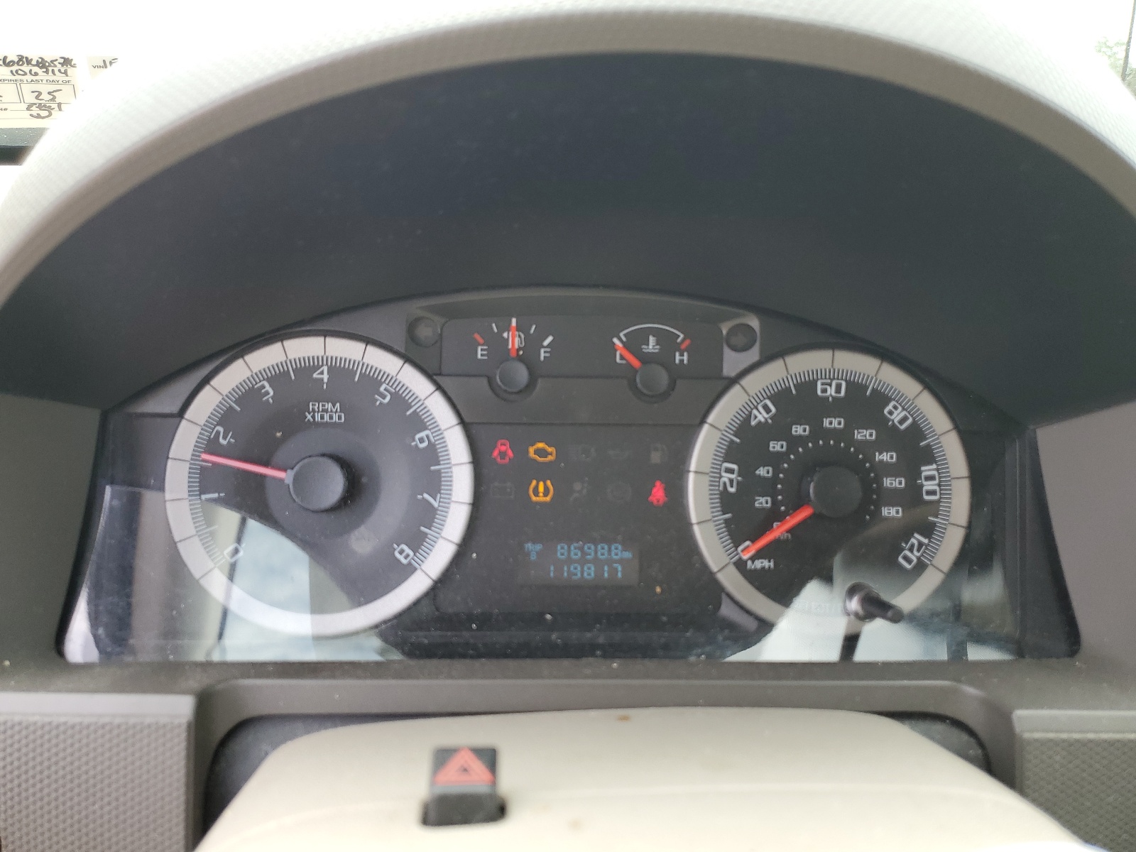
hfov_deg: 67.3
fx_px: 853
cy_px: 426
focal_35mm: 26
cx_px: 568
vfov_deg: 53.1
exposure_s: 1/250
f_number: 1.5
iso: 50
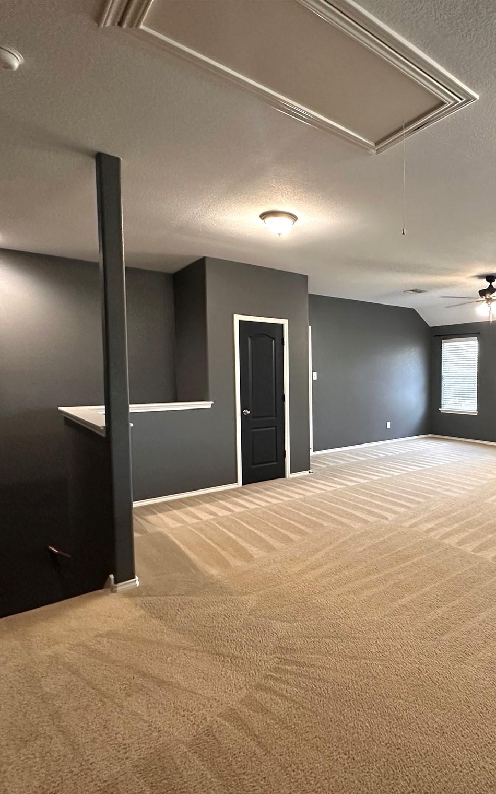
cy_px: 400
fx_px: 433
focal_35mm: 20
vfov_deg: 85.1
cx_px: 374
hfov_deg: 56.6
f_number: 2.2
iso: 500
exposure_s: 1/60
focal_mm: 2.22
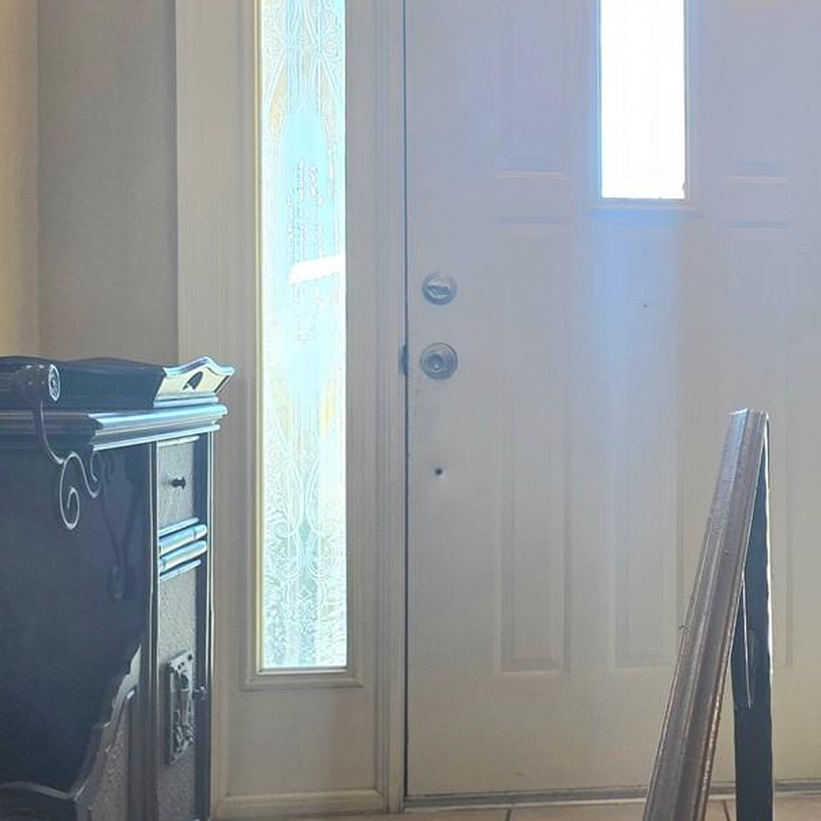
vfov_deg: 31.6
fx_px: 1449
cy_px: 362
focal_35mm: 54
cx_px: 777
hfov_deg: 29.9
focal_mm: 6.3
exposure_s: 1/120
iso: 100
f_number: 1.7
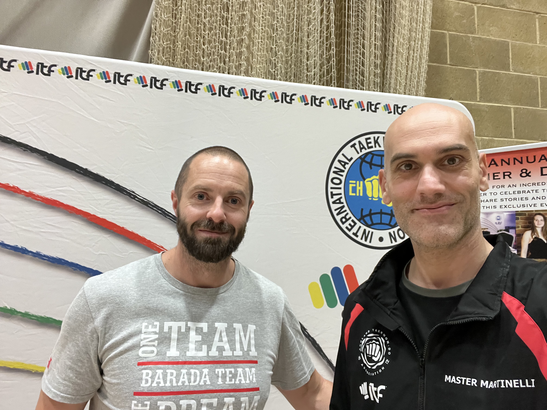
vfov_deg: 58.9
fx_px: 363
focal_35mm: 23
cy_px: 205
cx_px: 274
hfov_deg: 73.9
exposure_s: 1/60
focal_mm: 2.71
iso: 320
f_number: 2.2
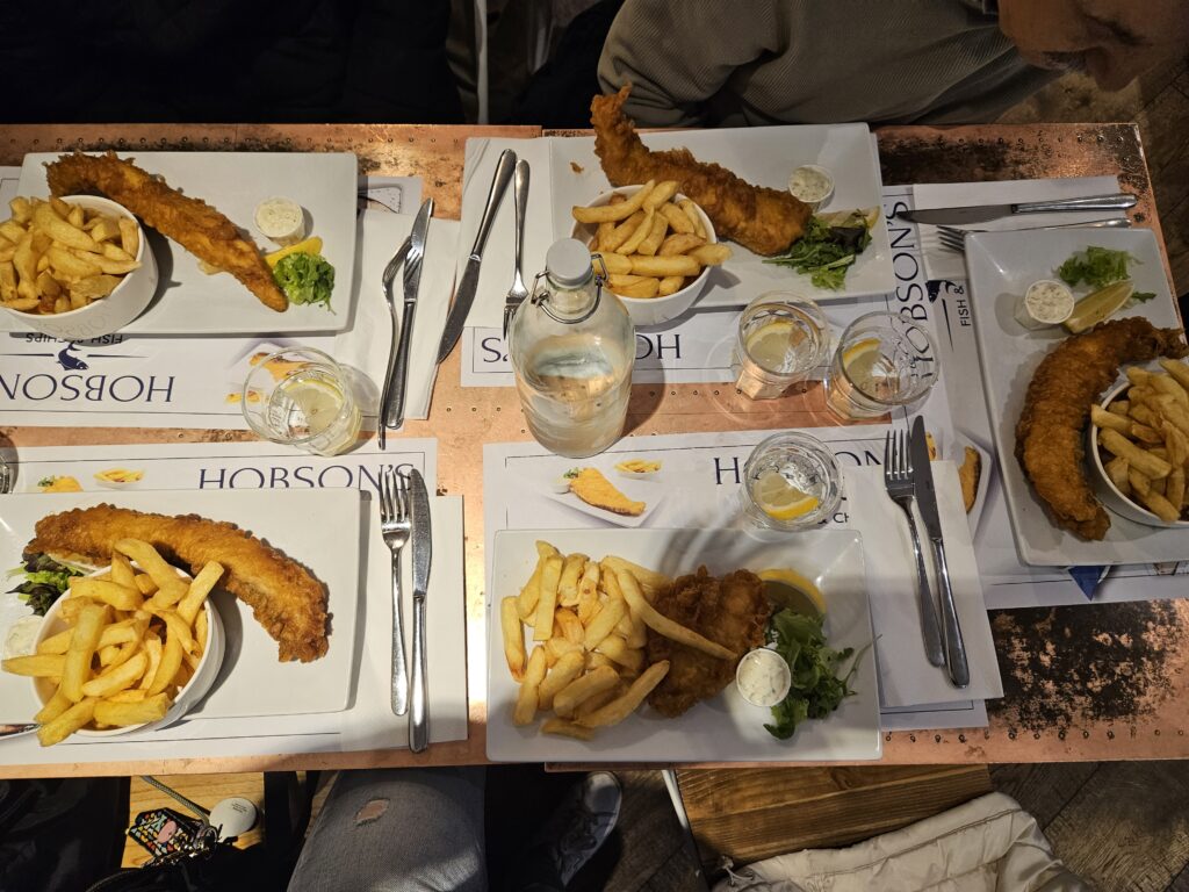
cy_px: 446
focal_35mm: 23
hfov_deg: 73.9
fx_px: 790
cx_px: 594
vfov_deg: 58.9
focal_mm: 5.4
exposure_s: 1/100
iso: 160
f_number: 1.8
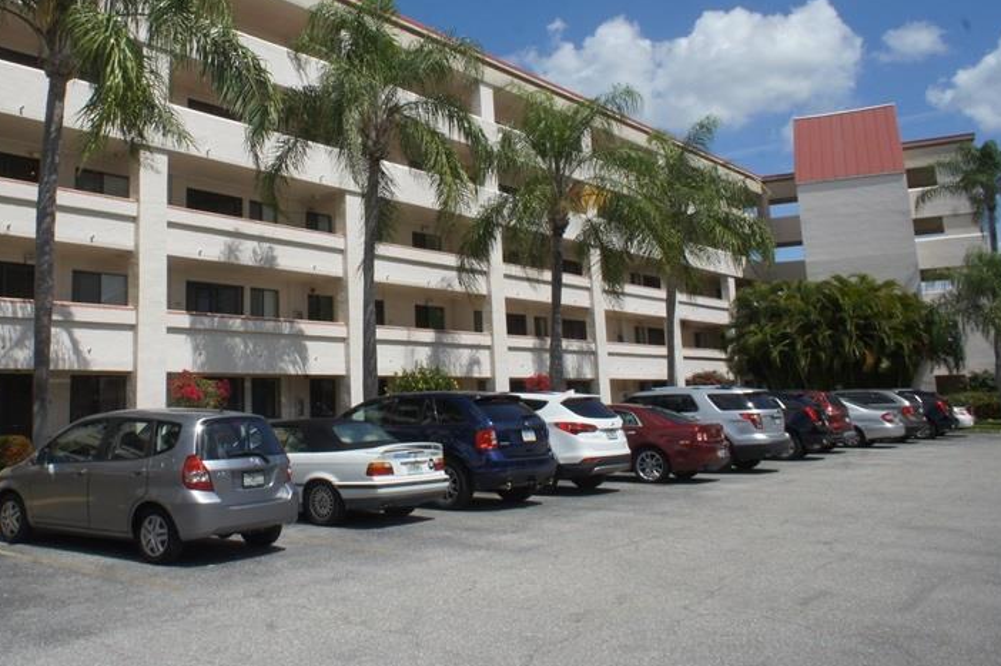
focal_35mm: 35
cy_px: 226
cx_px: 332
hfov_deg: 53.4
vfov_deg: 37.4
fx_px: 972
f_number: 18
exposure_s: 1/160
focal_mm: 16
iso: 200
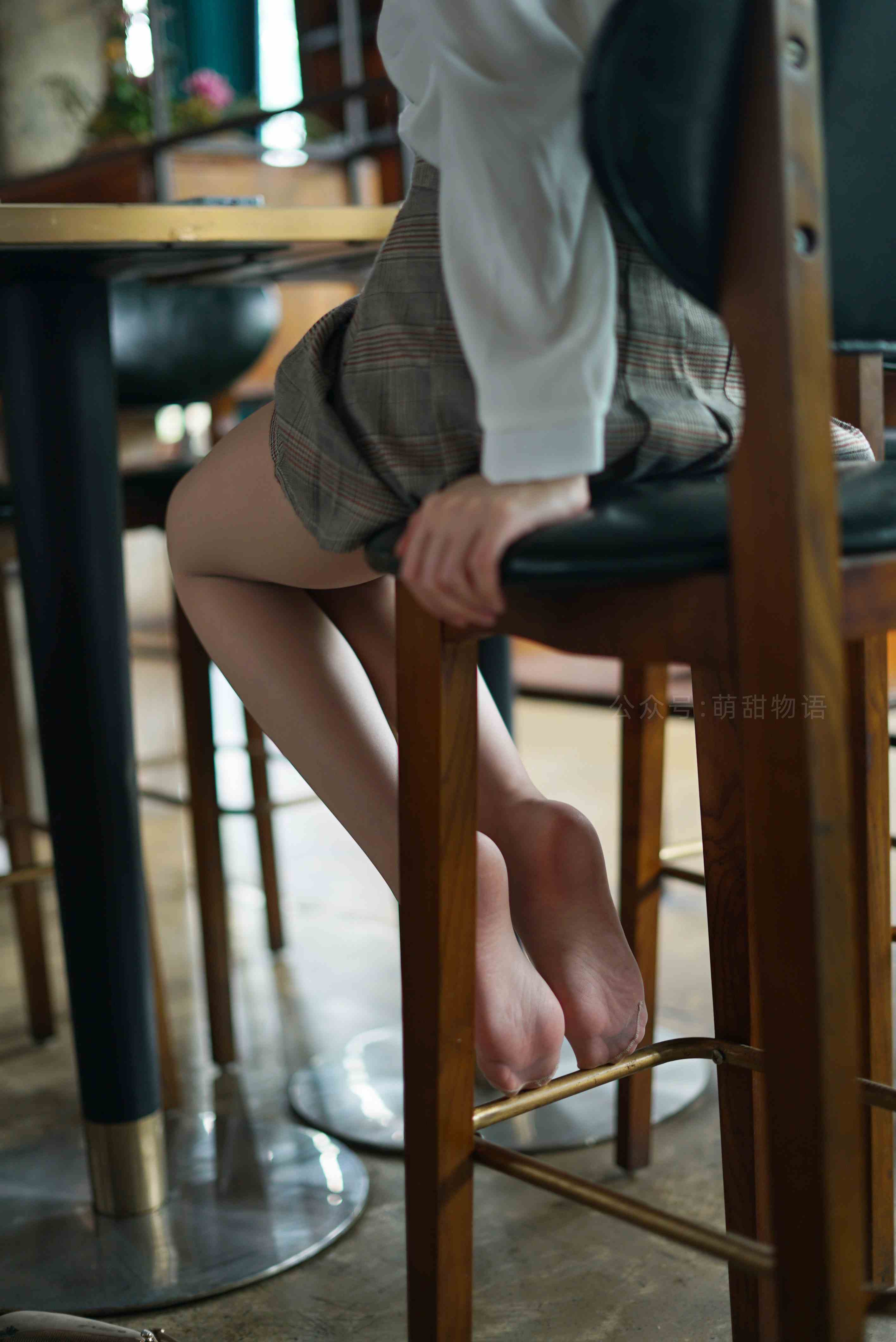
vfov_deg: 39.6
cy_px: 671
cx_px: 448
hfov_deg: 27.0
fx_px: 1864
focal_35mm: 50
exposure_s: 1/100
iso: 160
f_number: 1.8
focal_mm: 50
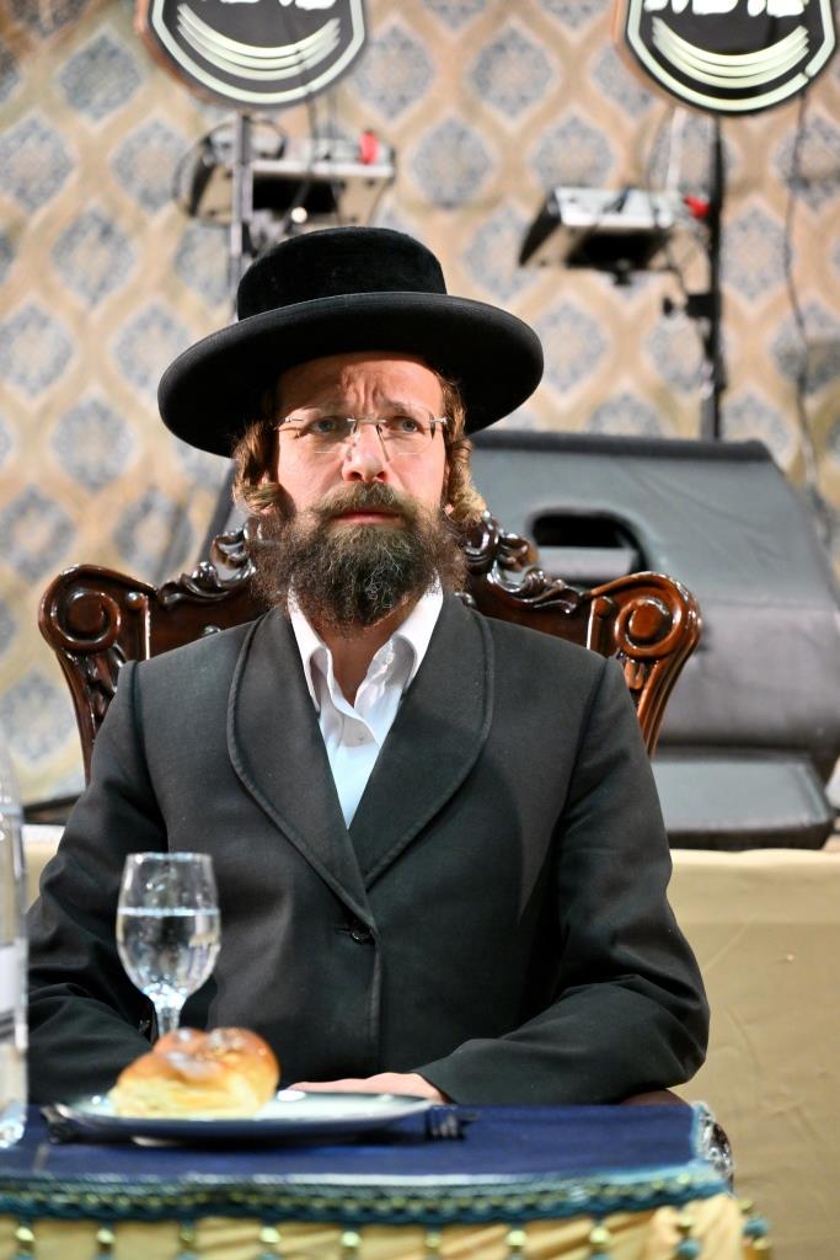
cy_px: 630
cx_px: 420
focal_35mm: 120
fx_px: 4198
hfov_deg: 11.4
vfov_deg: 17.1
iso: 2000
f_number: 4
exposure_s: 1/250
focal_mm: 120
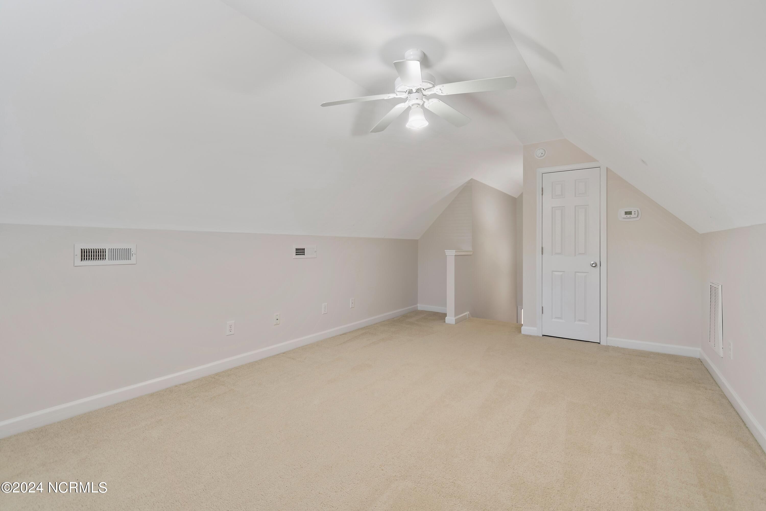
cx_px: 383
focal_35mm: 15
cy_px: 256
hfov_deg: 100.4
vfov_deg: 77.3
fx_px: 319
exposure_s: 1/5
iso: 100
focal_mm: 10
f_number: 4.5
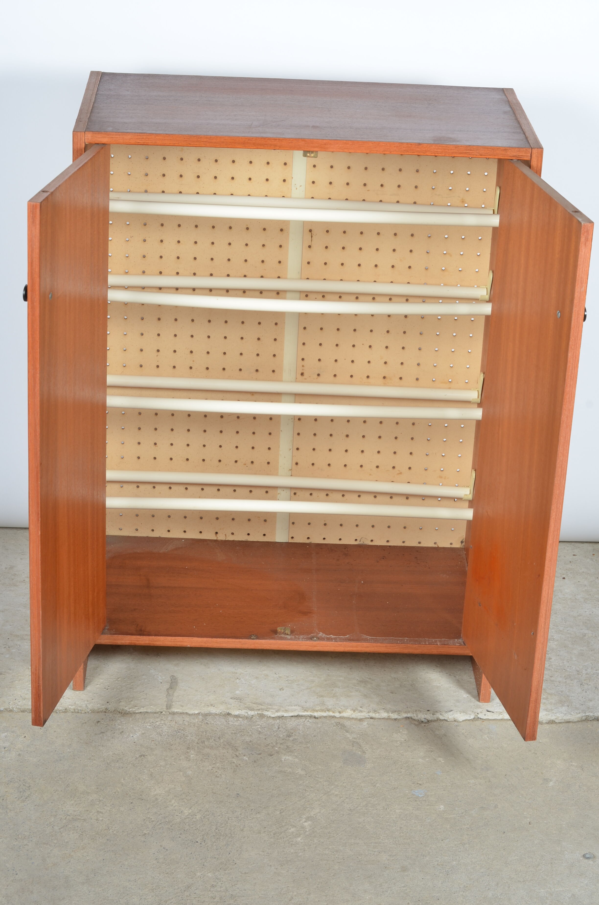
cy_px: 452
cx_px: 300
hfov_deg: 18.1
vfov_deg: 27.0
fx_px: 1880
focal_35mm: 75
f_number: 11
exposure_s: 1/125
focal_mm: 50
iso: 100
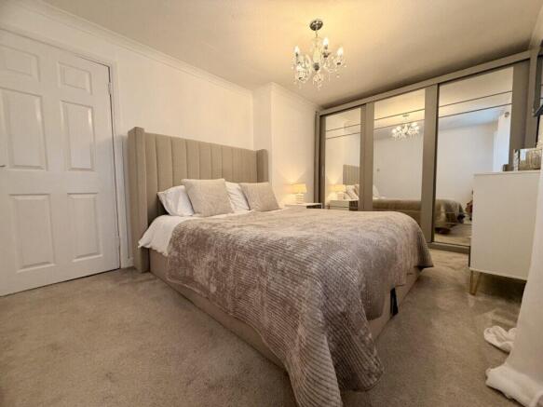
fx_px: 220
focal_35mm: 14
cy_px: 204
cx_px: 272
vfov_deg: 85.7
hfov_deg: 102.1
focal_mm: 2.22
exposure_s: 1/50
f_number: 2.2
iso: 200
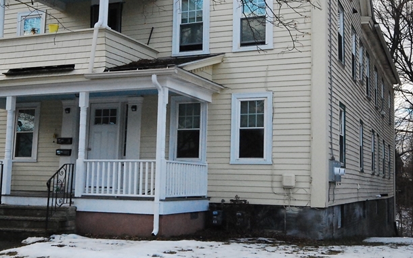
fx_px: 550
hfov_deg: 41.2
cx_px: 194
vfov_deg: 26.4
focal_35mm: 49
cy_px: 112
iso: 1600
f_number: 10
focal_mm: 19
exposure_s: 1/400
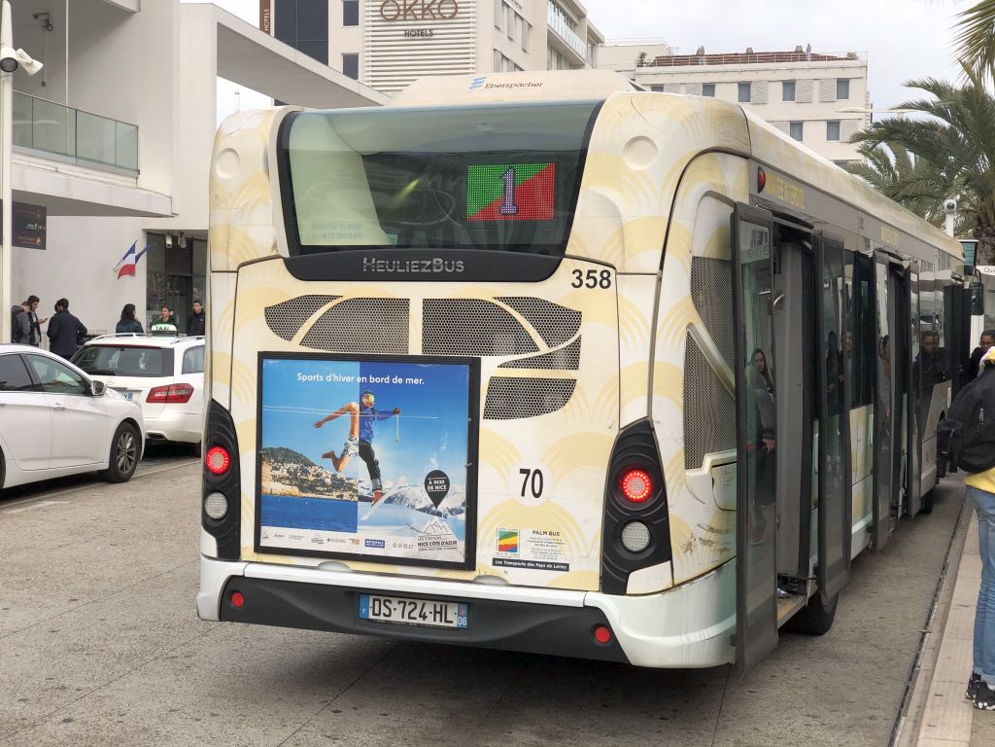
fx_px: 1495
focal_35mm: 52
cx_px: 498
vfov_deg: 28.0
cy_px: 374
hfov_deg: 36.8
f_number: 2.4
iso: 16
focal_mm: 6
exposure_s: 1/361
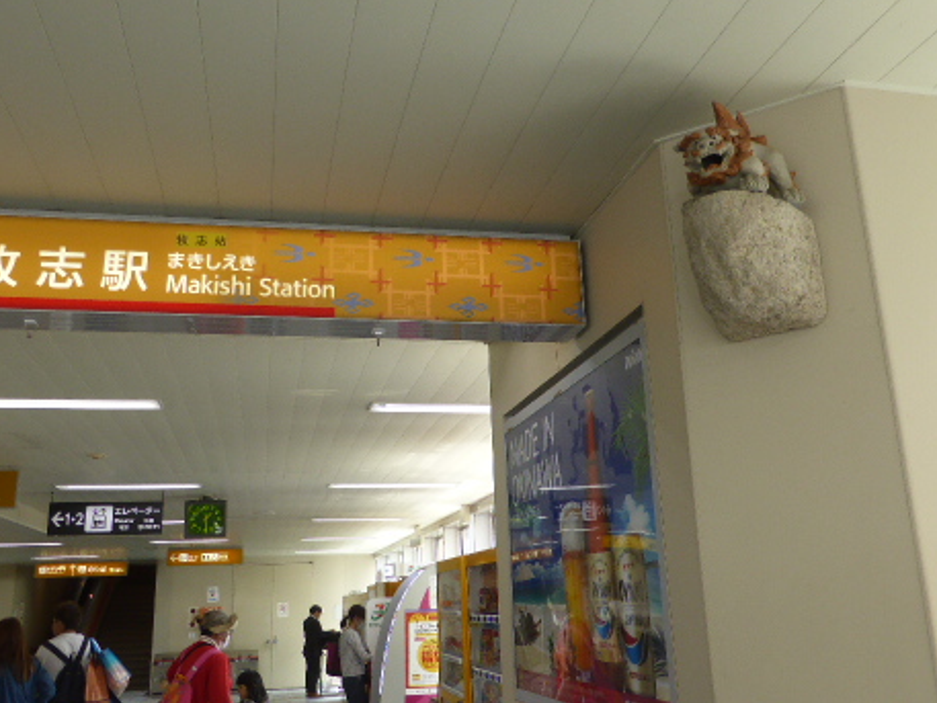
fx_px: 948
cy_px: 299
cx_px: 488
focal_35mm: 35
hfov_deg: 52.6
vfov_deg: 40.6
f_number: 3.3
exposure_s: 1/60
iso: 100
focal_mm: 4.3
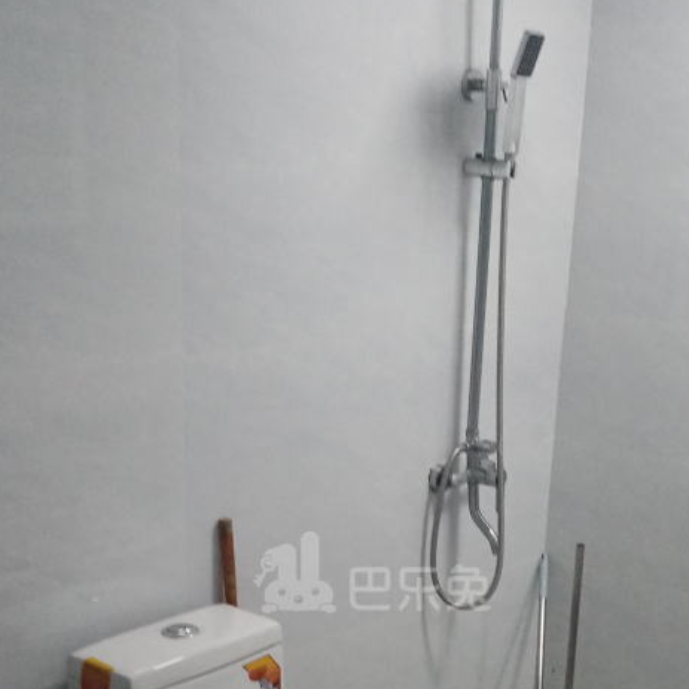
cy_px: 574
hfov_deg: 32.2
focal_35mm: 53
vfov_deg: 31.2
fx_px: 1194
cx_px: 372
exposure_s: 1/25
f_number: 1.8
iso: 607
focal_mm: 3.62
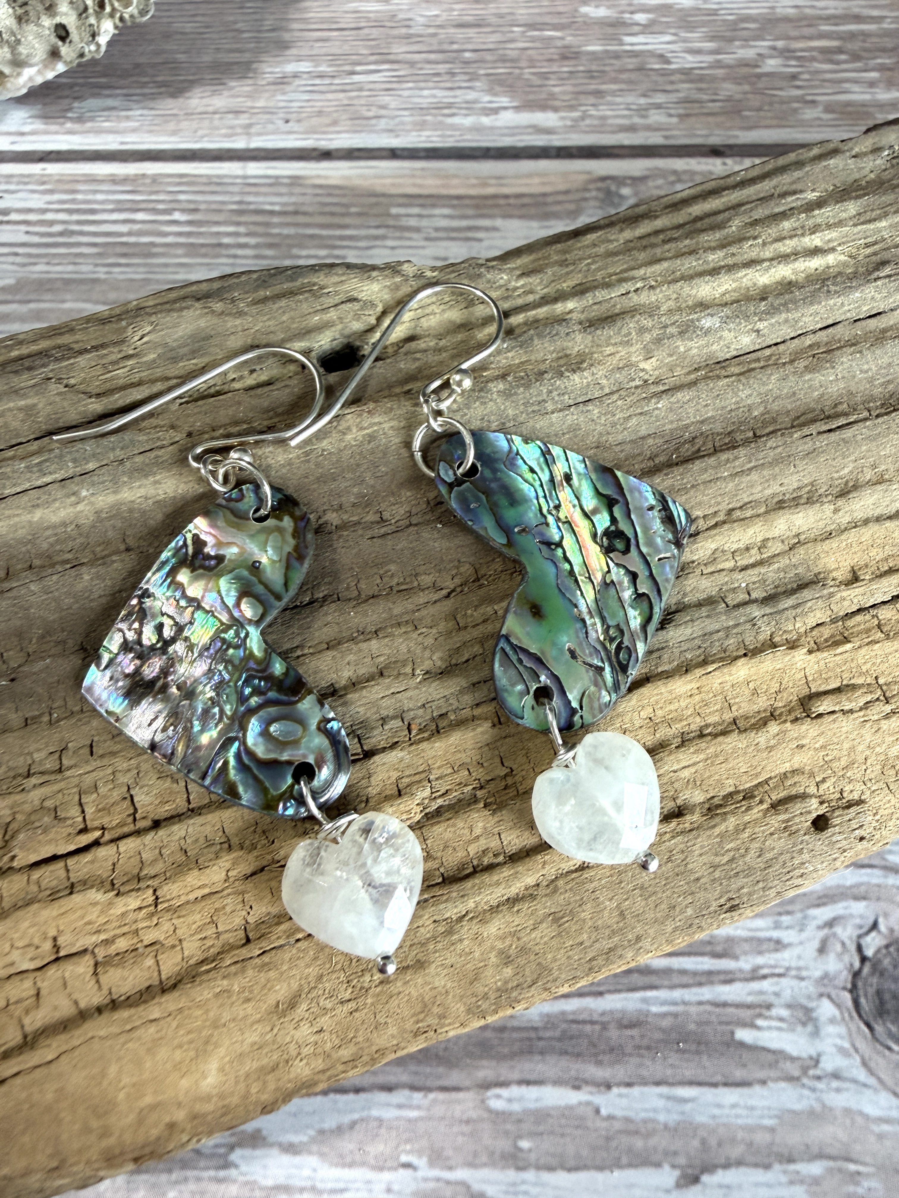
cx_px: 450
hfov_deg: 56.8
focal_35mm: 24
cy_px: 599
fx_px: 831
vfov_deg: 71.6
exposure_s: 1/60
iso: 250
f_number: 2.2
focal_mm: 2.22
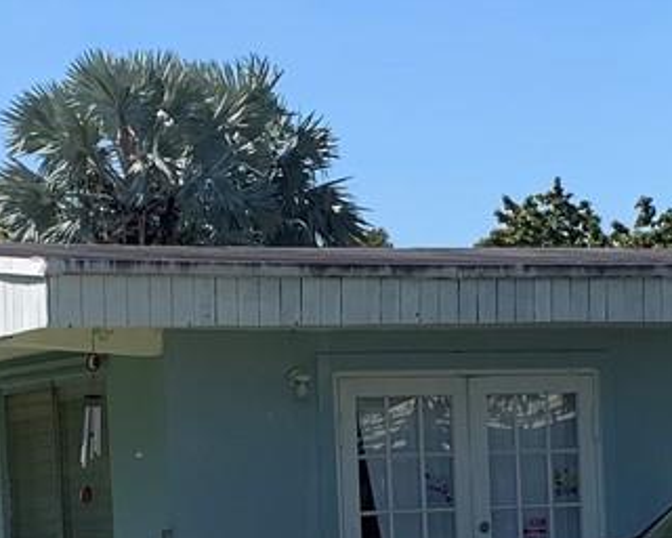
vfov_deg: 12.0
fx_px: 2526
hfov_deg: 15.1
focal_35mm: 127
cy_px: 546
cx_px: 382
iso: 25
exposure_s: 1/2075
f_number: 1.8
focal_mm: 4.25
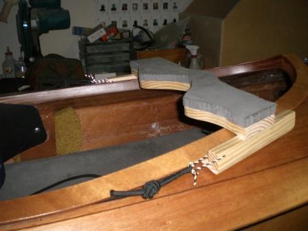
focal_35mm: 38
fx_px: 338
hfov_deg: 49.0
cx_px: 154
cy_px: 116
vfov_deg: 37.7
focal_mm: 6.3
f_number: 3.1
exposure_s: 1/60
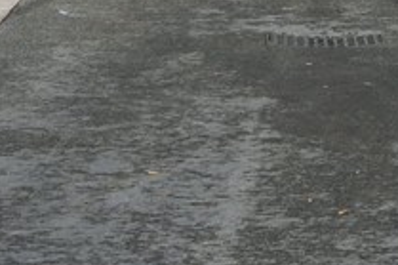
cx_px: 849
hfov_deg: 5.3
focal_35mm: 382
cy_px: -644
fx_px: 4220
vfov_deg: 3.5
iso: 200
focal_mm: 50
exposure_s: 1/200
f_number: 13
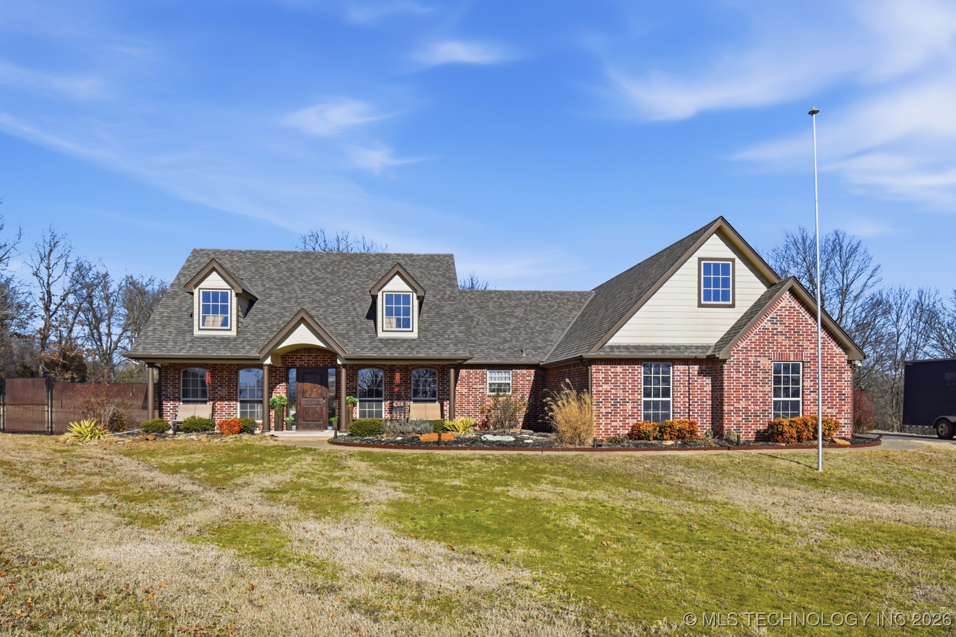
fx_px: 677
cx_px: 478
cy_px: 318
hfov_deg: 70.4
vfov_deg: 50.4
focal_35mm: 26
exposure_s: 1/2500
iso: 250
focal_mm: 17
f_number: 13
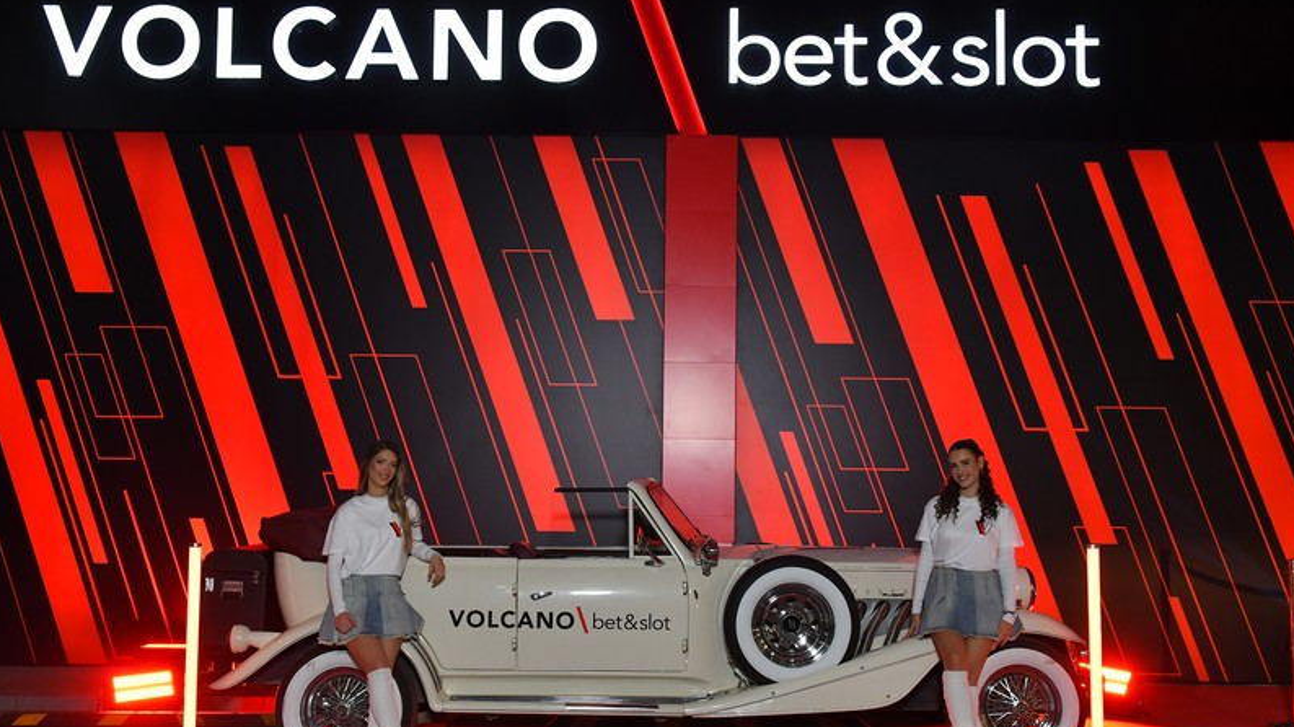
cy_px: 390
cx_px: 649
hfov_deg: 52.8
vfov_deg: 31.1
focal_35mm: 38
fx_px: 1303
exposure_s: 1/125
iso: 1250
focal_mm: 24
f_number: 5
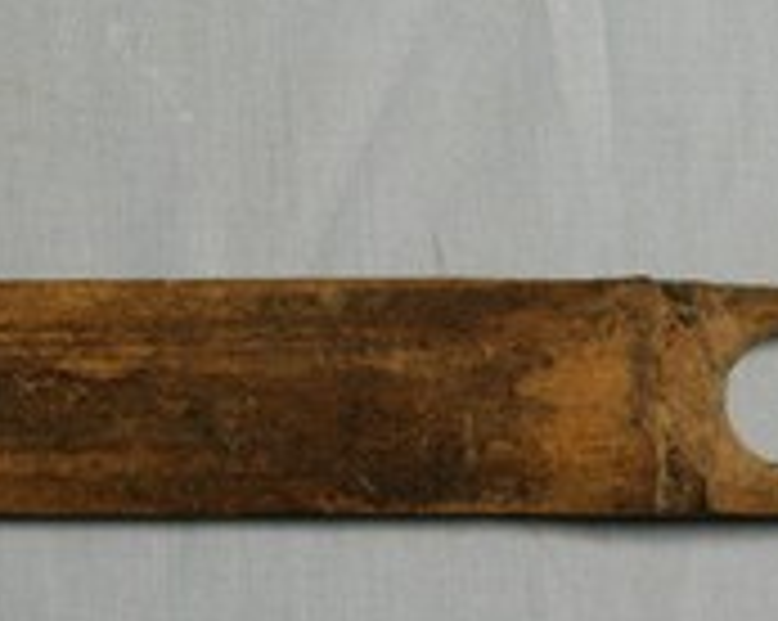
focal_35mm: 229
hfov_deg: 8.3
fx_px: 5267
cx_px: -310
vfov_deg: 6.7
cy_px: 434
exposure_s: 1/10
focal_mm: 44
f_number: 10
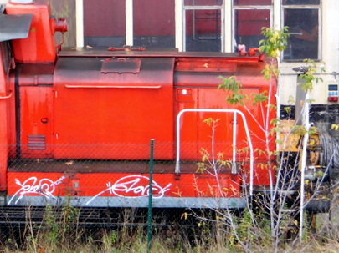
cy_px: 114
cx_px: 9
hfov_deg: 7.6
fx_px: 2554
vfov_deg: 5.7
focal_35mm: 261
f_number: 4.7
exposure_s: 1/60
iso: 200
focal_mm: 23.6
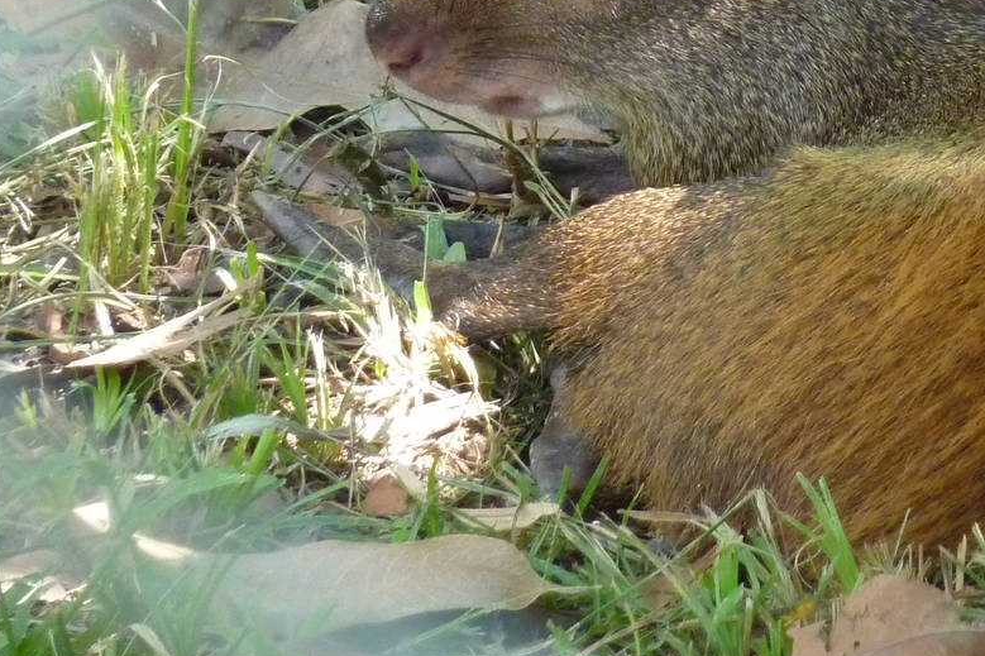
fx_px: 17534
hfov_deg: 3.2
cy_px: 73
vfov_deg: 2.1
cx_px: 783
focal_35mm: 641
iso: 400
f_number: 4.9
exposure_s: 1/100
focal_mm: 49.2
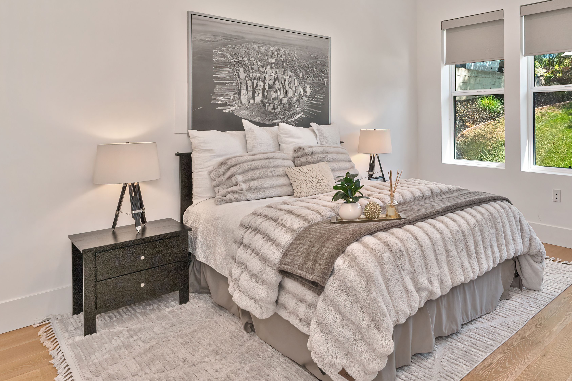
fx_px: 397
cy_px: 124
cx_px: 406
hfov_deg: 68.3
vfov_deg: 50.3
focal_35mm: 25
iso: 640
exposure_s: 1/100
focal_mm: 14
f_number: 5.6
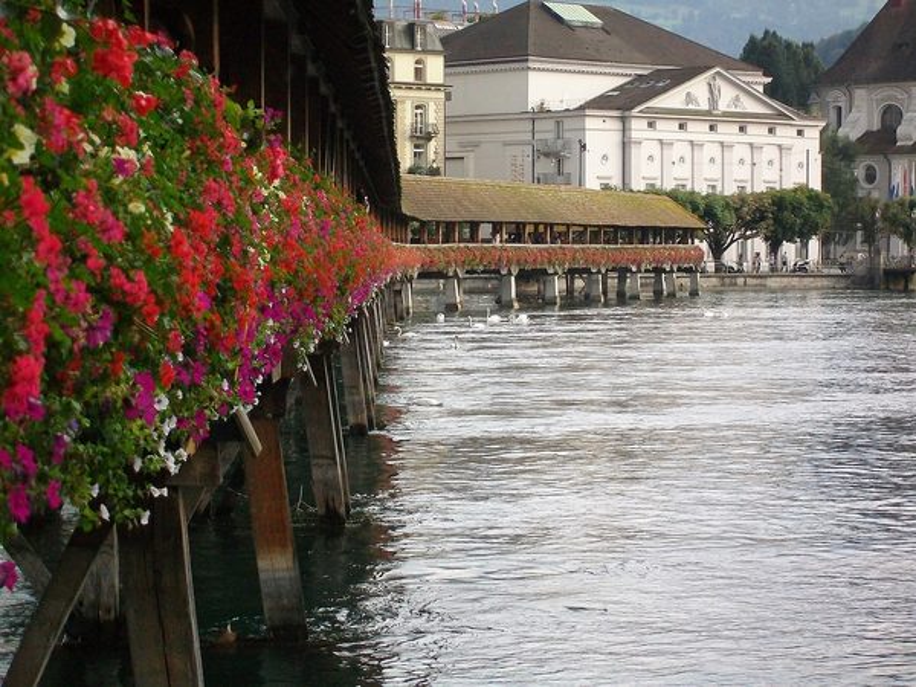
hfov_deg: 19.3
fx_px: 2699
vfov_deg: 14.5
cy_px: 344
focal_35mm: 102
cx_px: 458
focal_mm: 18.3
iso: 160
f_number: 4.9
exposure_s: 1/40
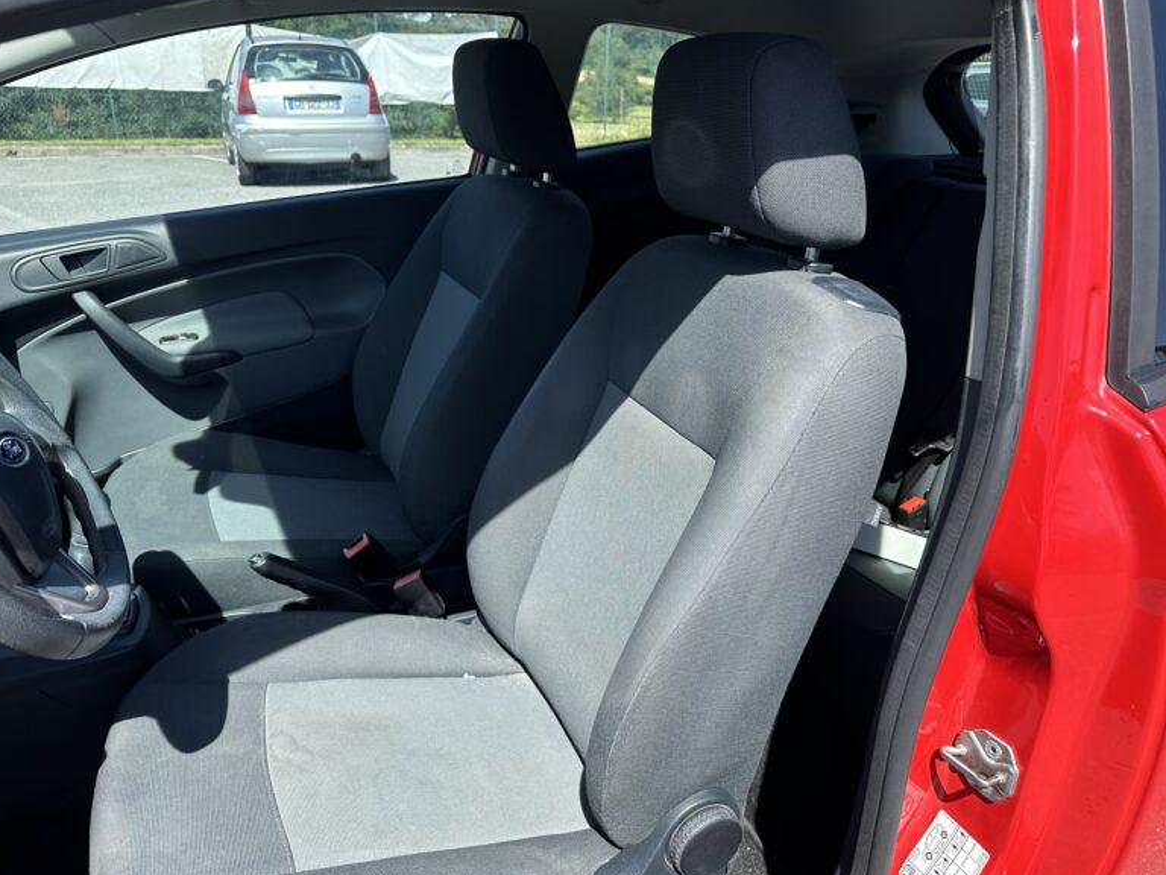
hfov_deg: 69.4
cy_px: 425
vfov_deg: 54.9
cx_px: 583
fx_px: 842
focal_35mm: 25
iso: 80
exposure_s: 1/1639
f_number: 1.78
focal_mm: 6.86
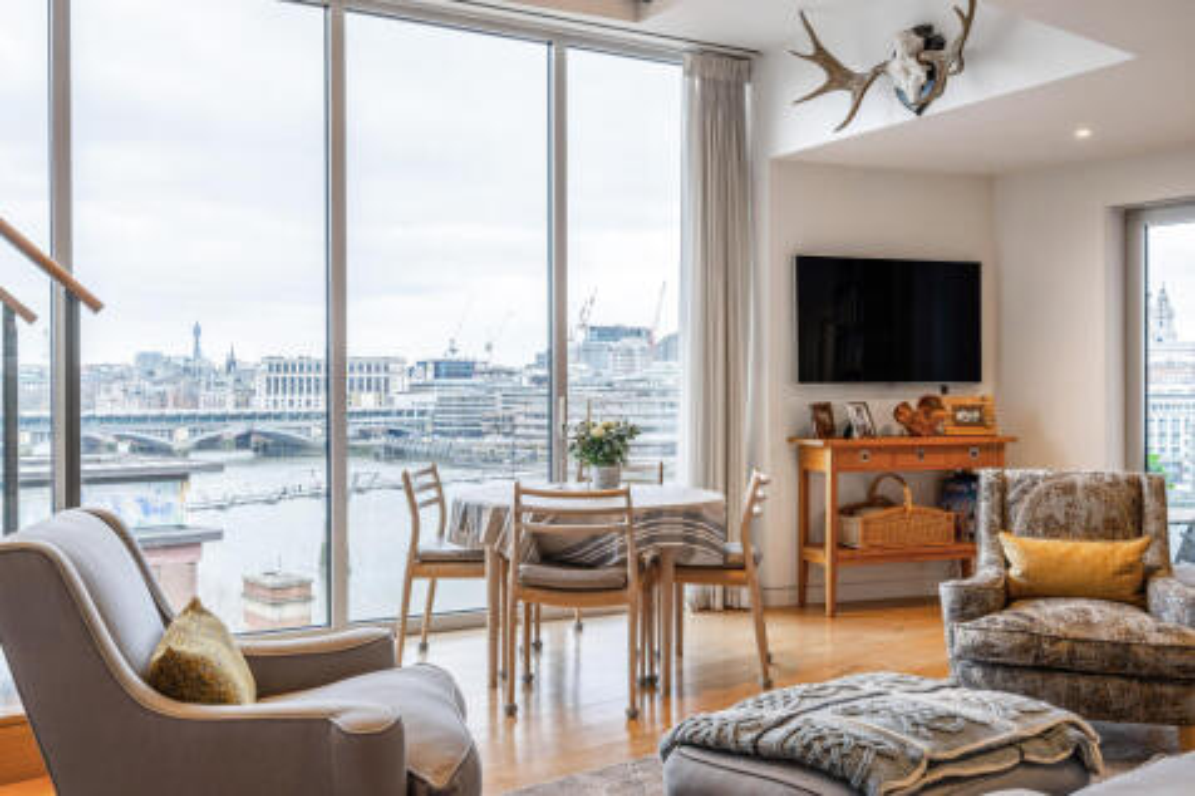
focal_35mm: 35
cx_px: 598
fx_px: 1161
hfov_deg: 54.5
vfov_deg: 37.8
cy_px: 398
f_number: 10
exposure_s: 1/3
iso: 100
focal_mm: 35
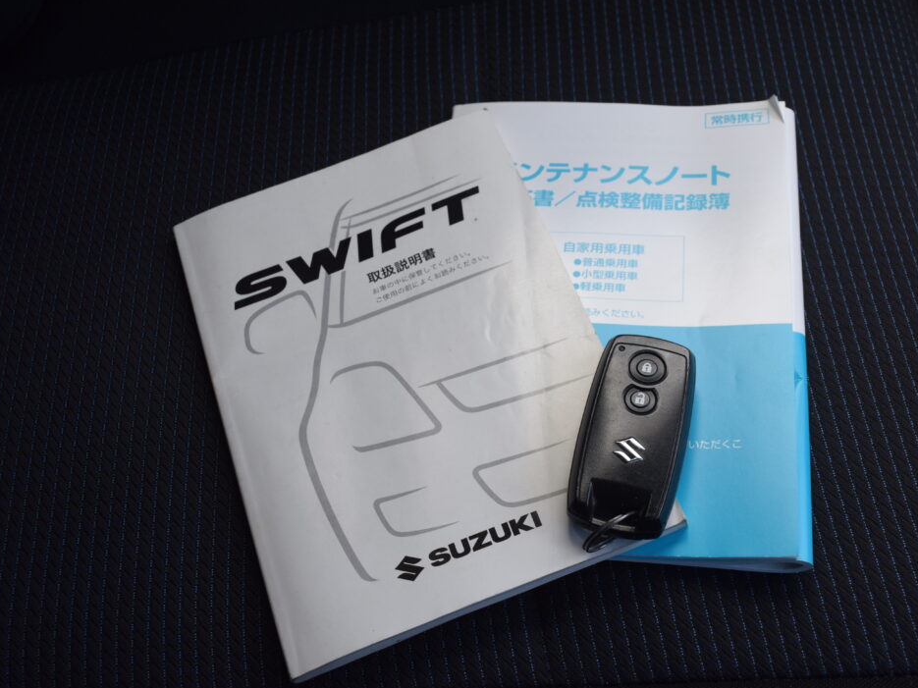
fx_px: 1061
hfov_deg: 46.7
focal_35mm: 40
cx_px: 514
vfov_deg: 36.0
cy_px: 349
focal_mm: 24
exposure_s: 1/125
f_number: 5.6
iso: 400
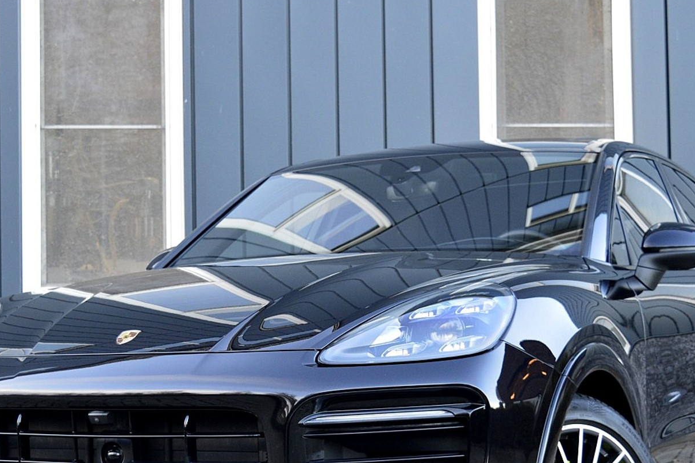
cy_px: 344
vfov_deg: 16.8
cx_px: 338
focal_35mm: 81
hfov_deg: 25.1
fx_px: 1564
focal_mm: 34
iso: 800
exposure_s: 1/60
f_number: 5
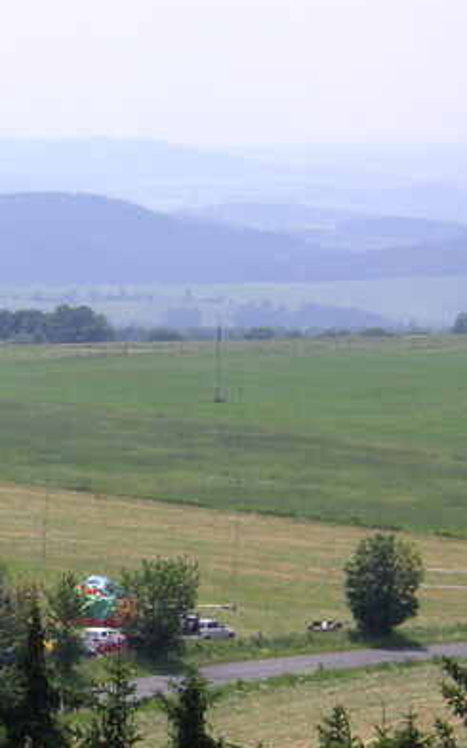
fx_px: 3828
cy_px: 410
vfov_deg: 11.1
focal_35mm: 188
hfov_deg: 6.9
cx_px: -137
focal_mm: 14.4
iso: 50
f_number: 4.7
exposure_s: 1/500
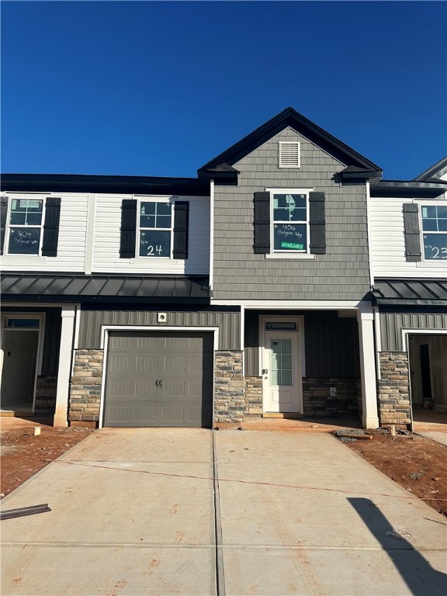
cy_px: 298
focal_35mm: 24
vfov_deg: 71.6
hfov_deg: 56.8
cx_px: 224
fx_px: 413
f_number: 1.78
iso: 80
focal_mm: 6.86
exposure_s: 1/6623
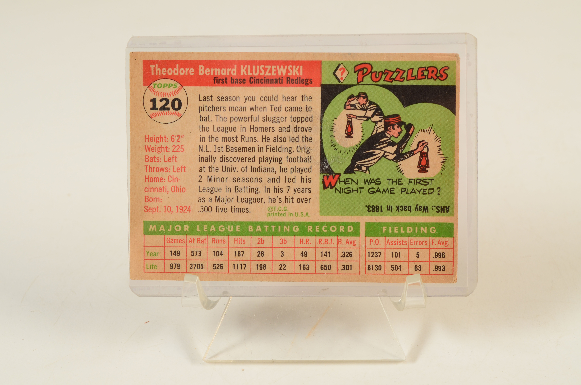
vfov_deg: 18.1
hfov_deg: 27.0
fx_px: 1208
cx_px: 290
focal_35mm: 75
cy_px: 192
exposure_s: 1/160
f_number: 13
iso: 200
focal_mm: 50
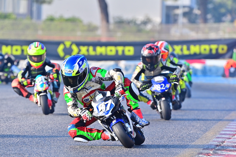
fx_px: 2623
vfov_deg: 3.4
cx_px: 118
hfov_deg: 5.2
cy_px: 78
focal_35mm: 400
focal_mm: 400
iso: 1000
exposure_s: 1/2000
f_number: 5.6
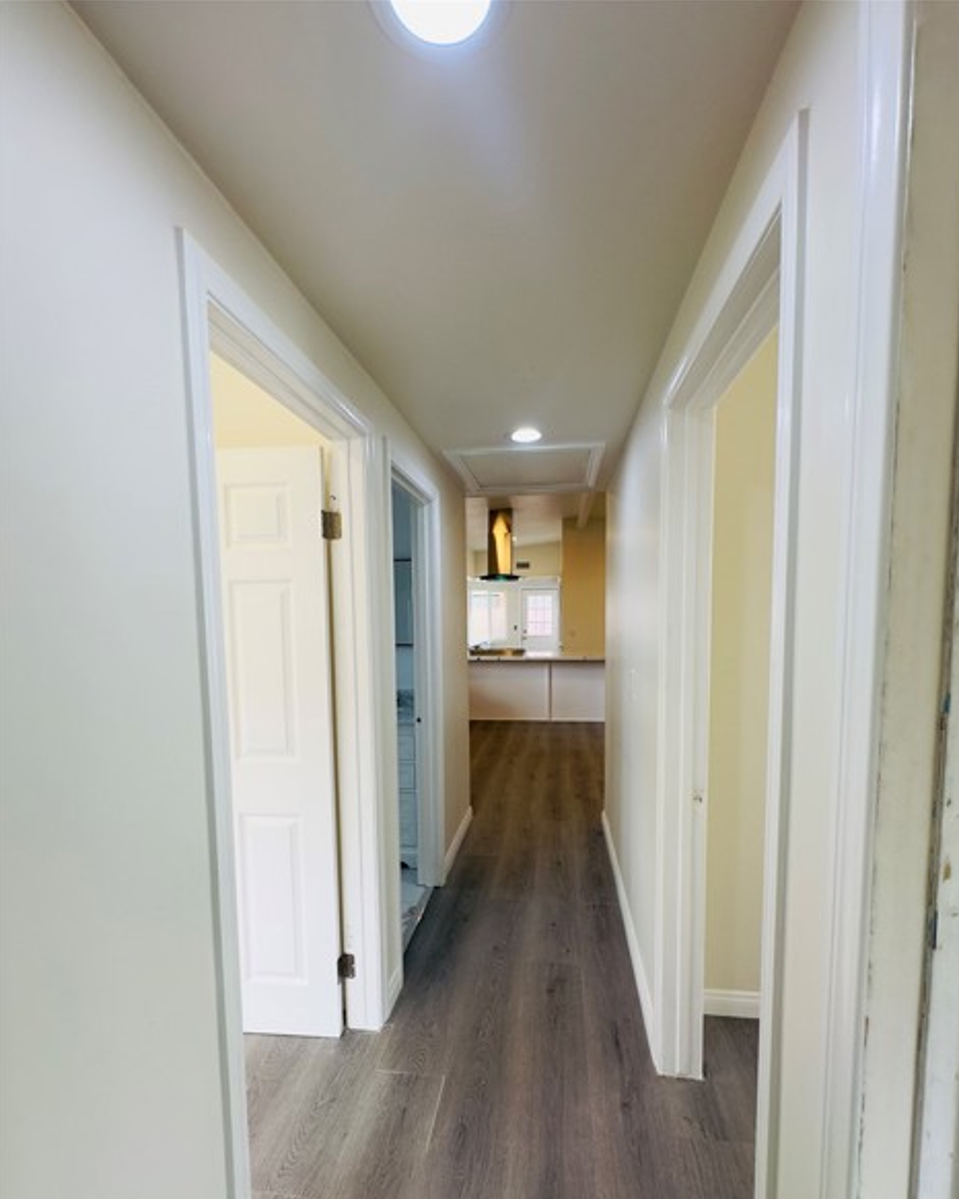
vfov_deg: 96.5
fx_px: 532
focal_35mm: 15
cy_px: 656
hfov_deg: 84.0
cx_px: 490
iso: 50
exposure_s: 1/99
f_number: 2.2
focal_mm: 2.22
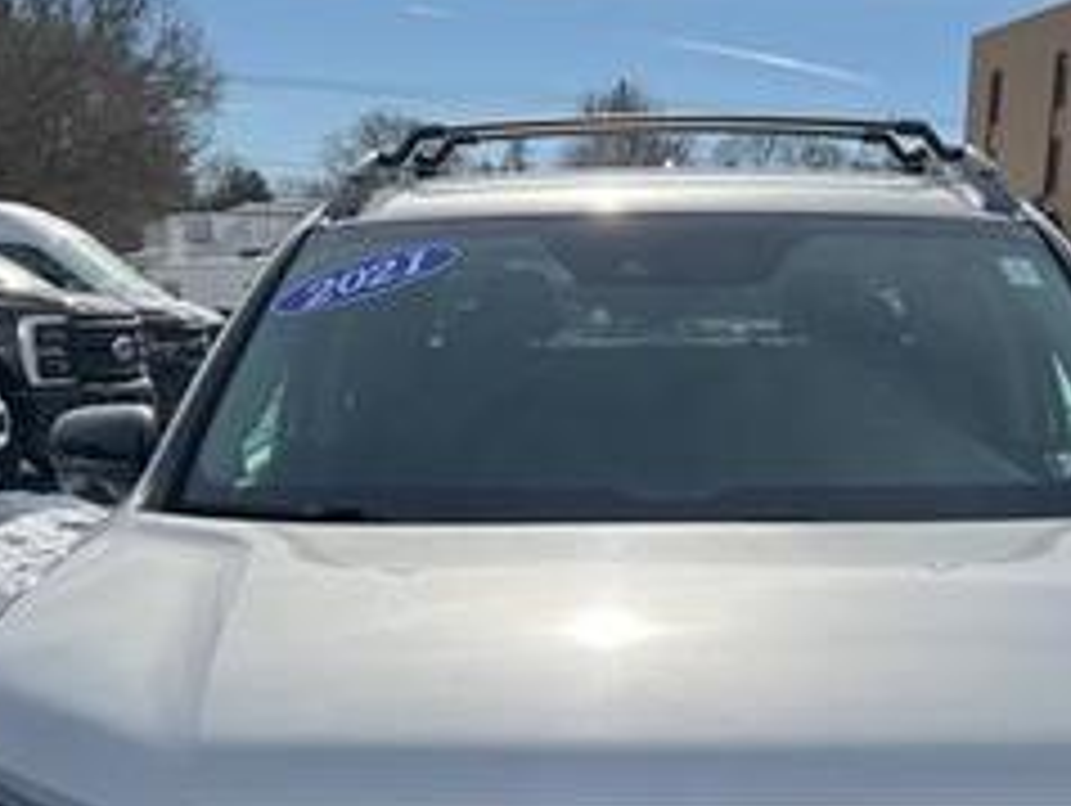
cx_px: 630
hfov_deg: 34.8
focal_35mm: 55
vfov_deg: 25.7
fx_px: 1703
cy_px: 729
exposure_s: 1/6579
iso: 50
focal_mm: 5.7
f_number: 1.5
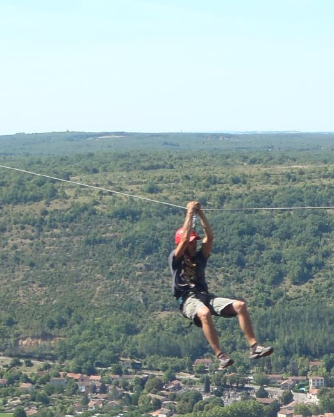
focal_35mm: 129
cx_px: 401
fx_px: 1594
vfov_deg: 14.9
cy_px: 317
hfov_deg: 11.7
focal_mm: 7.57
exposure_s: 1/200
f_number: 5
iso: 80
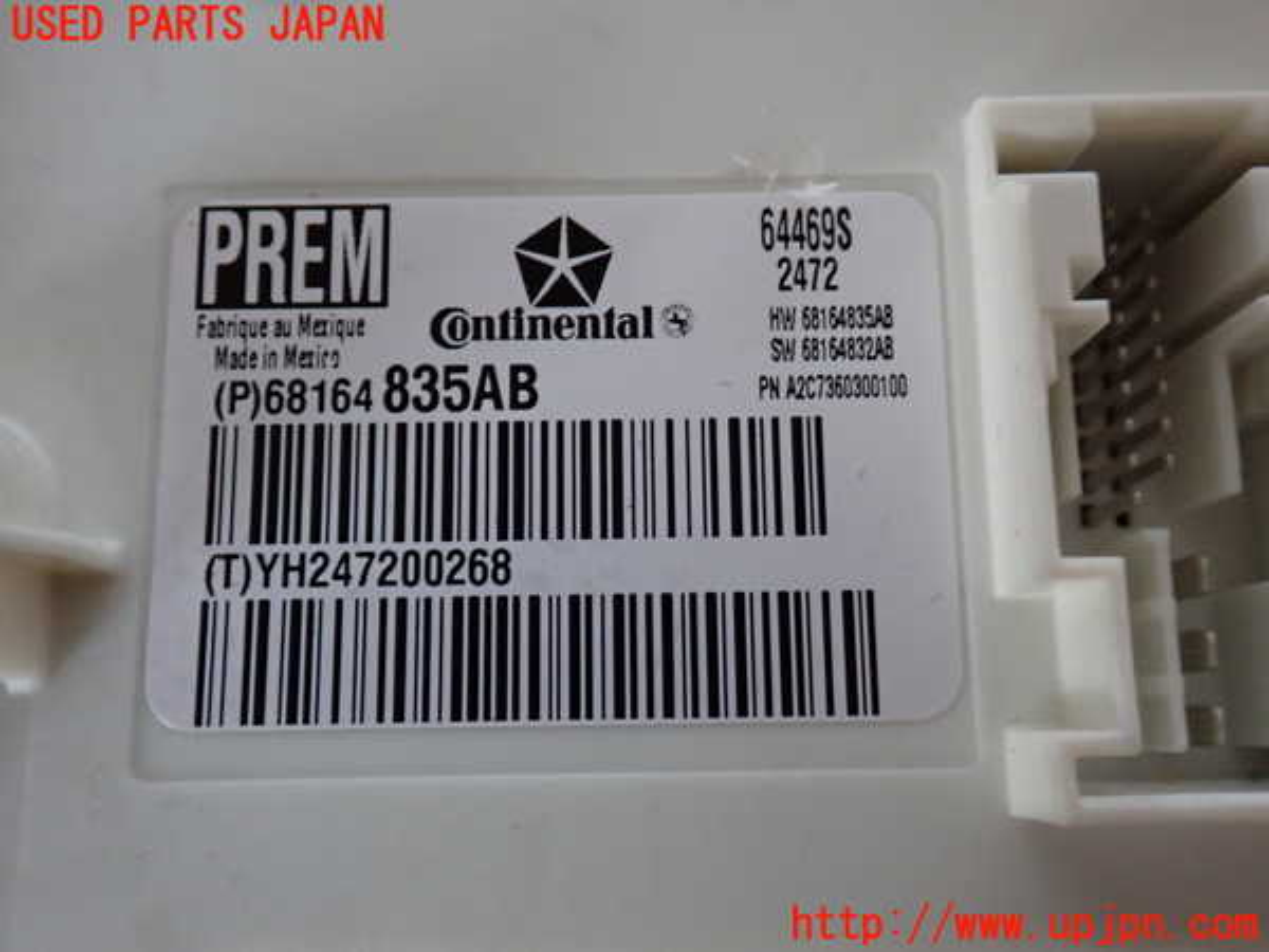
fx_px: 1320
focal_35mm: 36
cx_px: 634
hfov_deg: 51.4
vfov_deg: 39.7
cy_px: 476
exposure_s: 1/30
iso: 800
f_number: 2.5
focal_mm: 6.37
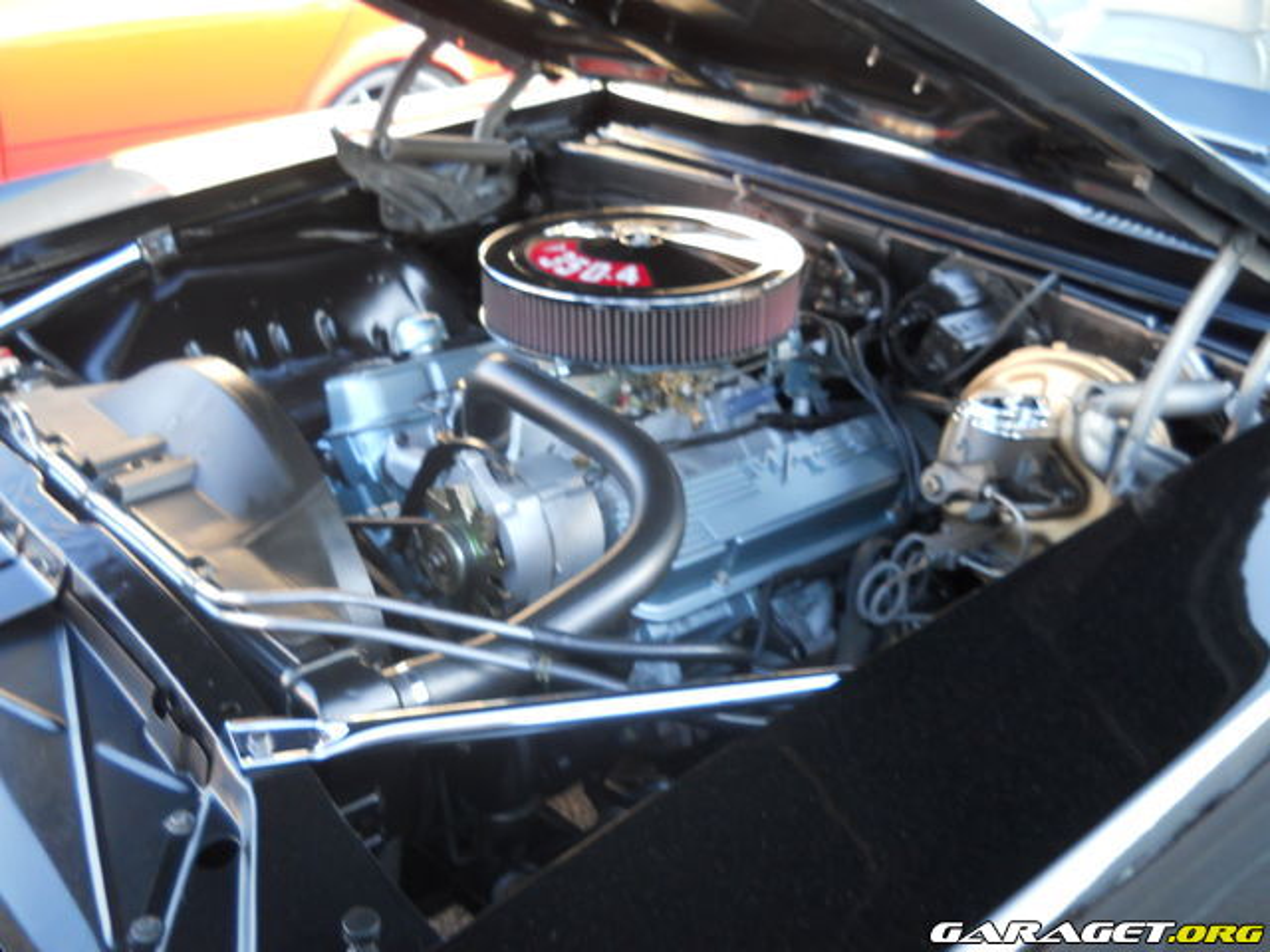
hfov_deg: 45.8
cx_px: 635
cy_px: 476
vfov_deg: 35.1
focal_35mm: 41
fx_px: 1504
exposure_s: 1/30
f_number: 3.1
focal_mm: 6.72
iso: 200
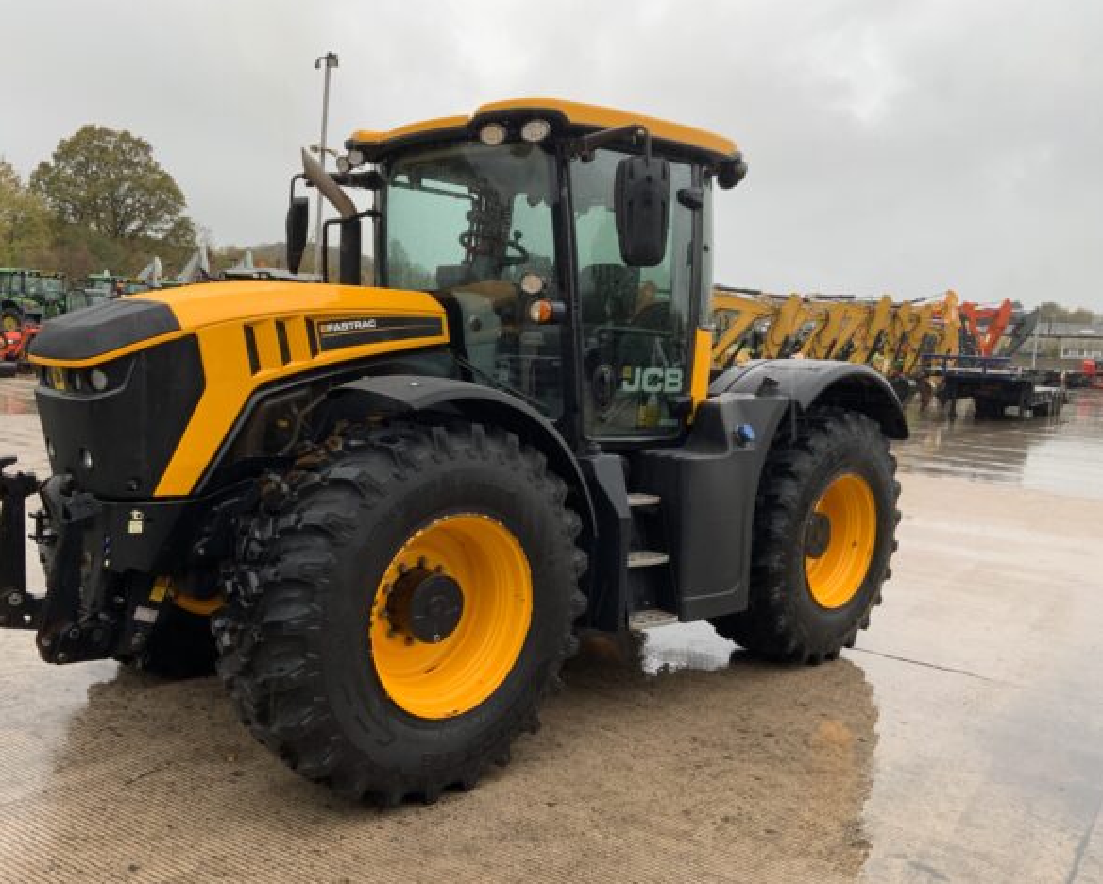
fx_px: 1013
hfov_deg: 57.1
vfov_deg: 47.2
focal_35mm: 31
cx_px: 510
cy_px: 450
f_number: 1.8
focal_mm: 3
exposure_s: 1/122
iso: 25
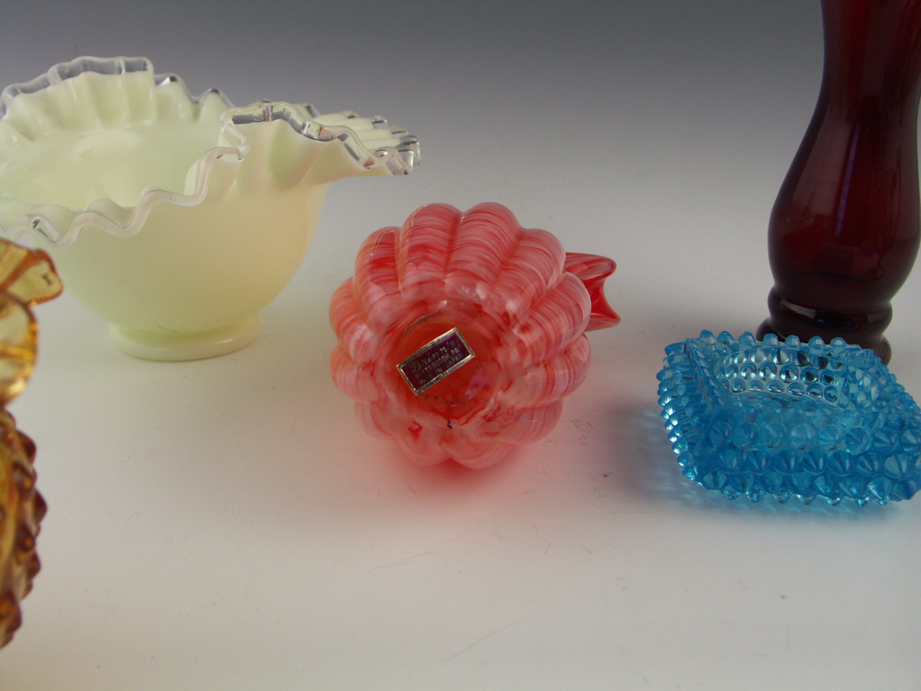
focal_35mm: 40
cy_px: 346
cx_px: 460
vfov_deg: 36.0
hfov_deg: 46.8
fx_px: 1064
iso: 100
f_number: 3.2
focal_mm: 10.26
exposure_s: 1/80
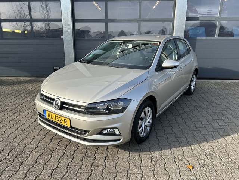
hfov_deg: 67.3
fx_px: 180
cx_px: 120
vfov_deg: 53.1
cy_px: 90
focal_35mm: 26
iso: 50
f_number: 1.5
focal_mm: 5.7
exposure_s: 1/1377
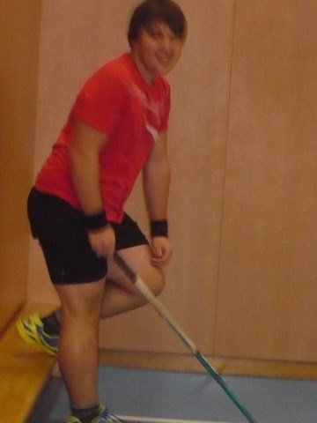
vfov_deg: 13.7
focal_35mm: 144
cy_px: 212
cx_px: 158
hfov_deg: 10.3
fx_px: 1758
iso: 640
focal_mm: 17.4
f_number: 5
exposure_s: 1/30
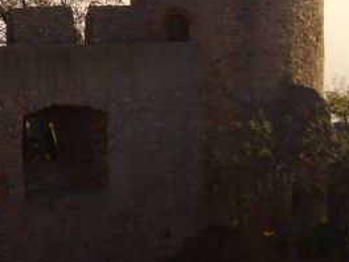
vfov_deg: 13.6
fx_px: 1069
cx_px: -4
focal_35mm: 106
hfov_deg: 18.1
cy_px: -44
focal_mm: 5.8
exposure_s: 1/250
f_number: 4.3
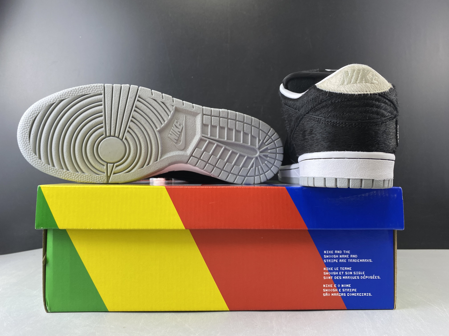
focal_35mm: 26
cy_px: 168
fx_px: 337
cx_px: 224
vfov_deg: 53.1
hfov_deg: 67.3
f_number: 1.8
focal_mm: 4.25
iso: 80
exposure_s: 1/50
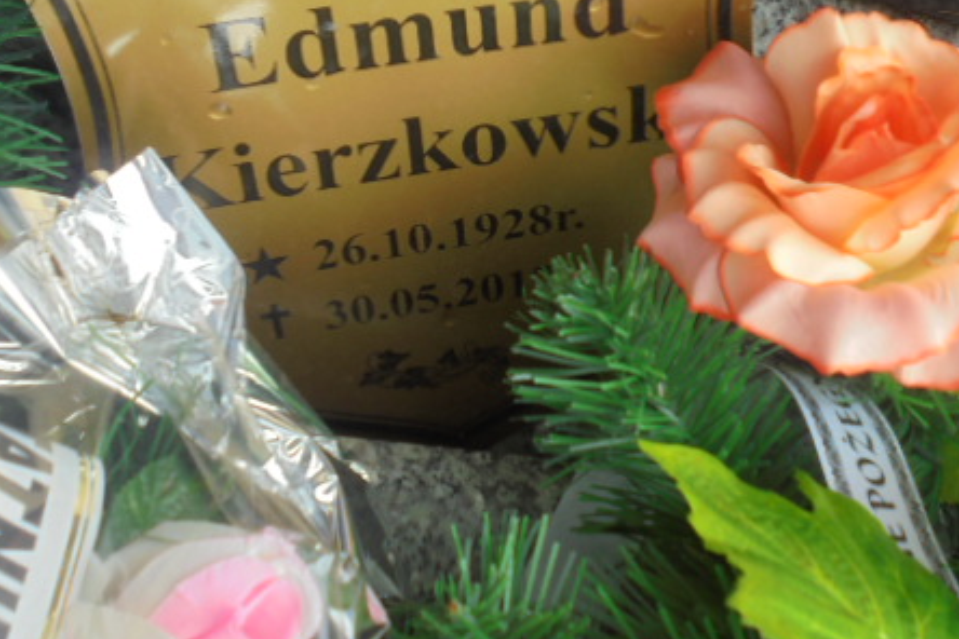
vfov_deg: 23.7
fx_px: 1518
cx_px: 488
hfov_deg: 35.1
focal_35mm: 57
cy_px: 218
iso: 100
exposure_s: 1/160
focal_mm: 6.9
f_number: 4.2
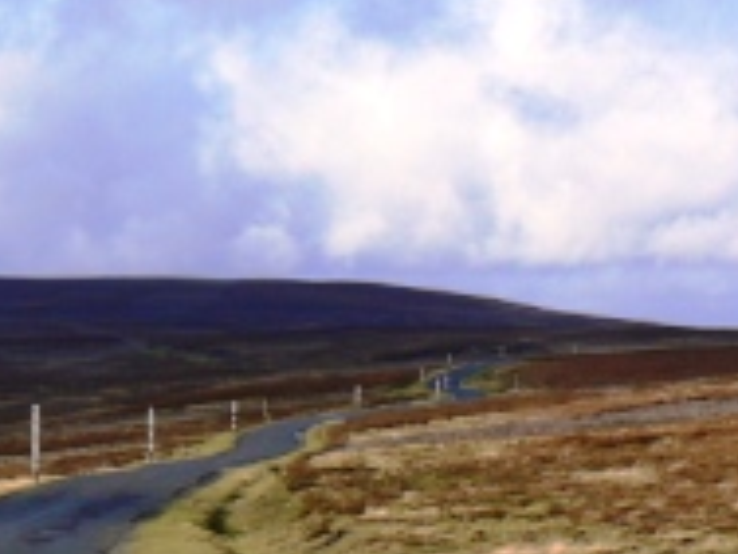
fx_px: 3624
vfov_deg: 8.7
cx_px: -67
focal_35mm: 170
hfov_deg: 11.5
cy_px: 350
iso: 100
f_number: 4.5
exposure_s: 1/1300
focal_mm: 12.4
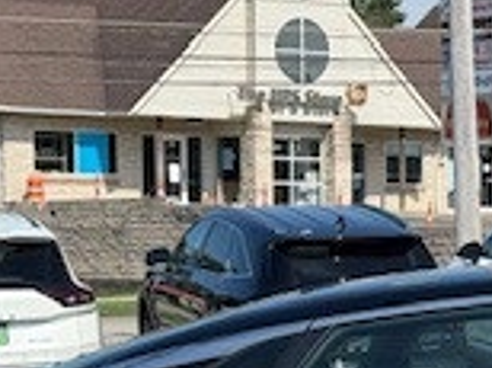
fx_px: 2838
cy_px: 435
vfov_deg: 7.3
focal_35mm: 200
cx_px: 728
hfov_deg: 9.6
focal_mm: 6.76
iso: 100
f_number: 1.78
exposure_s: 1/5208
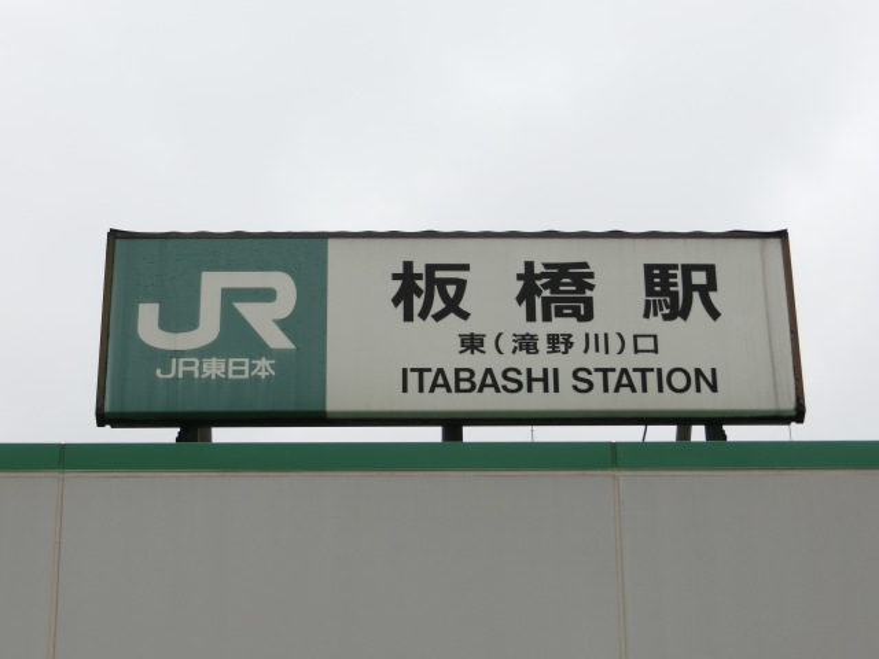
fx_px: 1778
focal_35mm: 70
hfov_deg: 27.8
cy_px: 330
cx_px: 440
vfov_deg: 21.0
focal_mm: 12.4
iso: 80
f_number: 5.2
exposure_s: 1/320
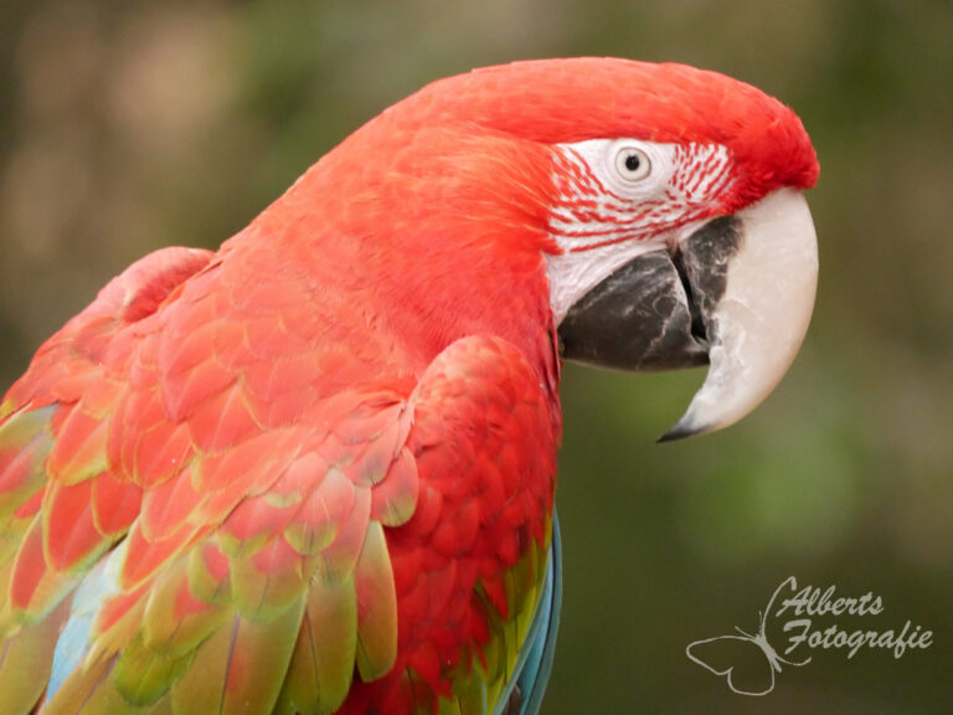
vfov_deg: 2.5
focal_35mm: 600
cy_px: 358
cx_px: 476
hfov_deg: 3.3
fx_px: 16518
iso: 3200
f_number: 5.6
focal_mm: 300
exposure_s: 1/400
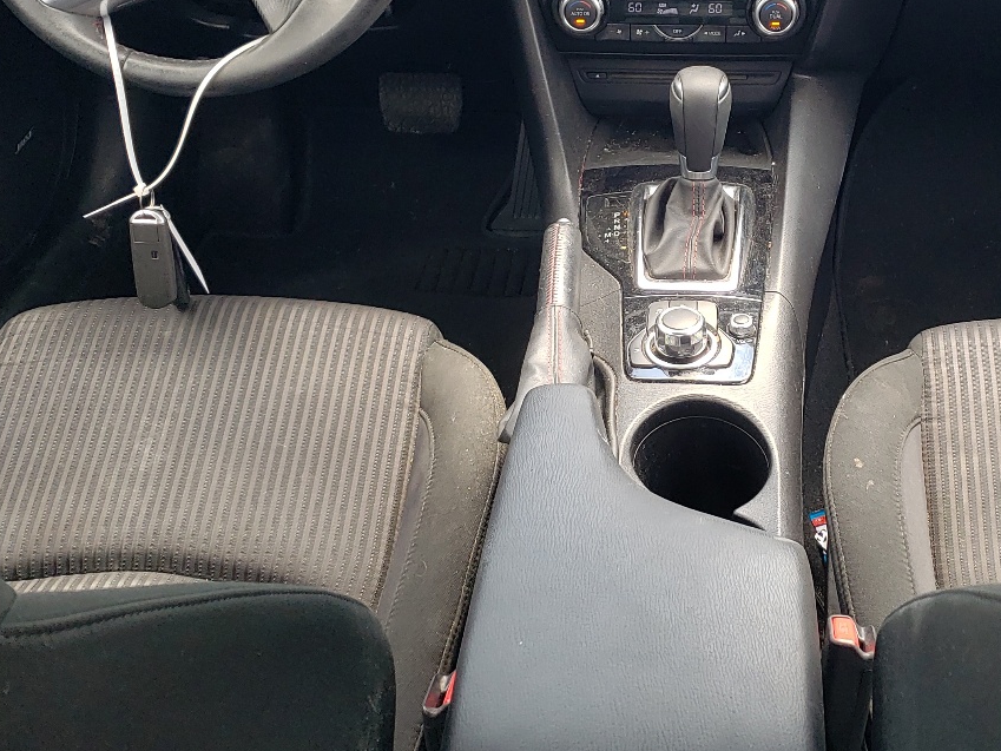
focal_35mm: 49
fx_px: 1417
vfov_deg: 29.5
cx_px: 652
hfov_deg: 38.5
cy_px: 248
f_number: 1.5
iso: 50
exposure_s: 1/179
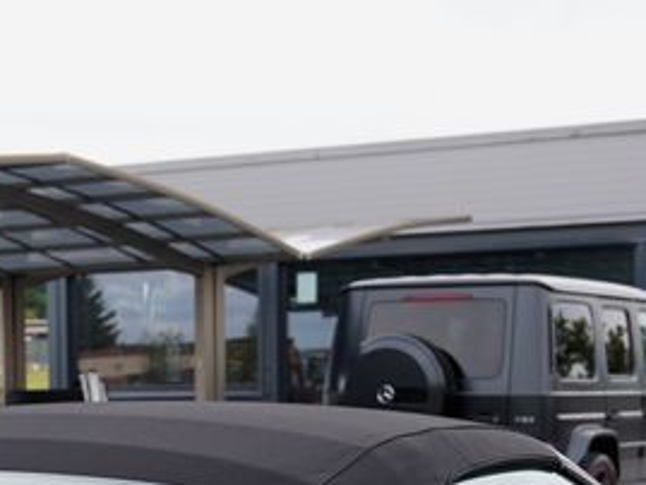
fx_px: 1979
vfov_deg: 13.1
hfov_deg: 18.2
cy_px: 772
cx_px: 50
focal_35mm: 106
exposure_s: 1/80
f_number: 4.5
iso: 100
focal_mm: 29
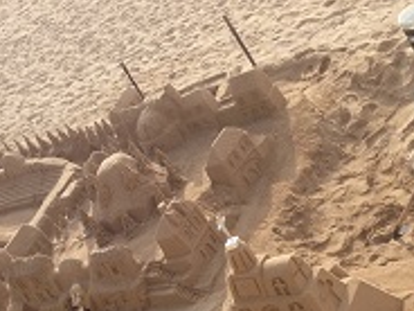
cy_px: 384
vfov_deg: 15.0
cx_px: 160
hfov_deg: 20.6
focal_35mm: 95
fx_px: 1136
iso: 50
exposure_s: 1/1082
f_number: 2.4
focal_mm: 4.28
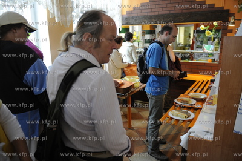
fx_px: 188
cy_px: 80
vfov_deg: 46.3
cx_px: 121
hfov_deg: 65.5
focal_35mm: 28
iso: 1600
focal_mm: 28
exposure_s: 1/60
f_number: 2.8
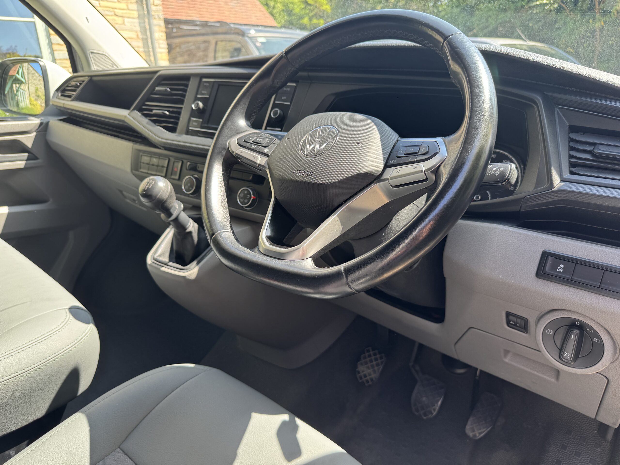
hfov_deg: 71.6
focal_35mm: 24
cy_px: 232
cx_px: 310
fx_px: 430
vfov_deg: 56.8
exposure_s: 1/173
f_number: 1.78
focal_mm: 6.76
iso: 80
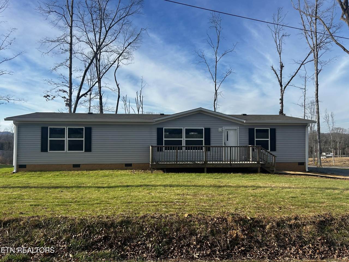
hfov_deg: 67.3
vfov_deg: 53.1
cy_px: 131
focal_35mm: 26
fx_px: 262
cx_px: 174
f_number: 1.5
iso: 50
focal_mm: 5.7
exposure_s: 1/3968
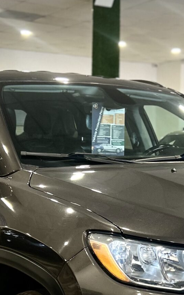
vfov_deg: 25.0
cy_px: 218
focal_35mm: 82
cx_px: 146
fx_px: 657
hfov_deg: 15.8
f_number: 1.5
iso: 200
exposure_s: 1/60
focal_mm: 5.7
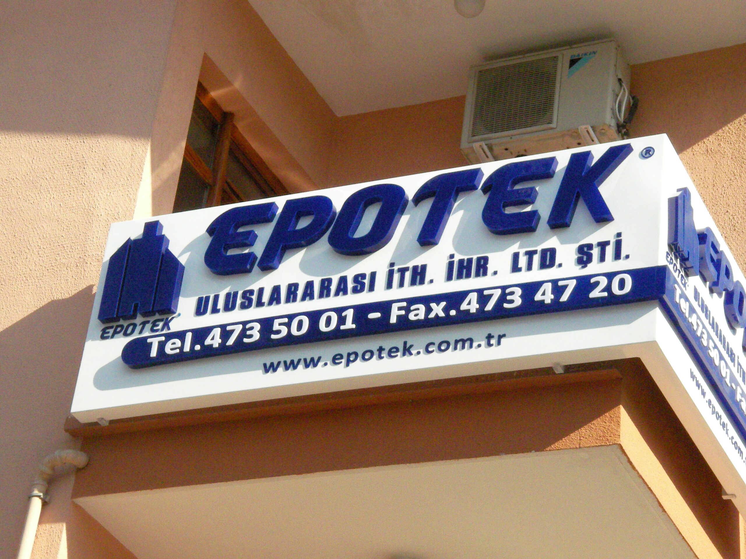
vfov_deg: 15.2
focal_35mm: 97
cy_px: 280
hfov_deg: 20.2
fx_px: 2090
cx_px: 373
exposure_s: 1/782
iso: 400
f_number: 7.8
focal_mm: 16
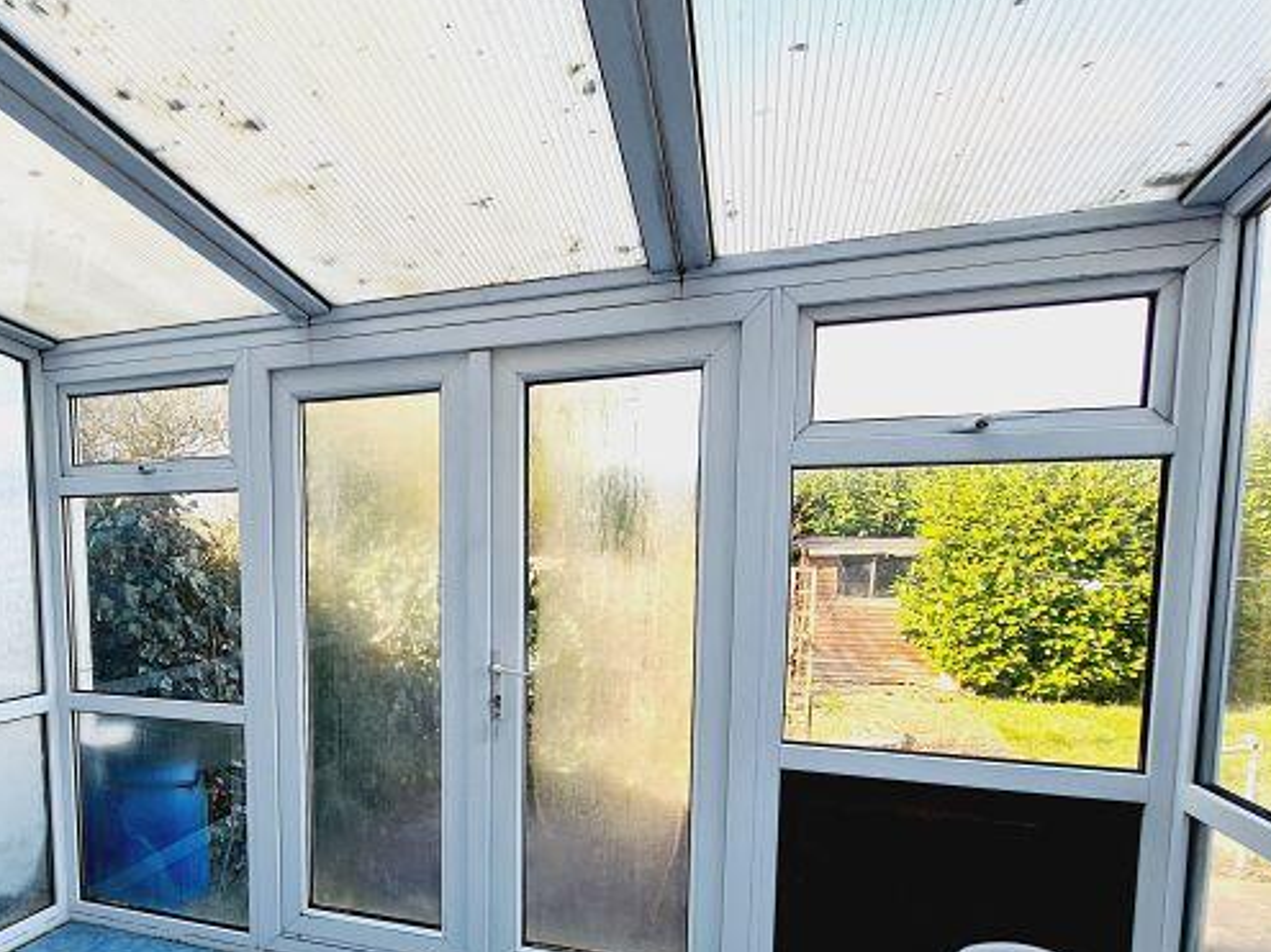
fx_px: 771
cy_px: 626
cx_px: 398
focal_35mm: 21
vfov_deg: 62.0
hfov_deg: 75.9
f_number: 2.2
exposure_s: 1/235
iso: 50
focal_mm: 2.2
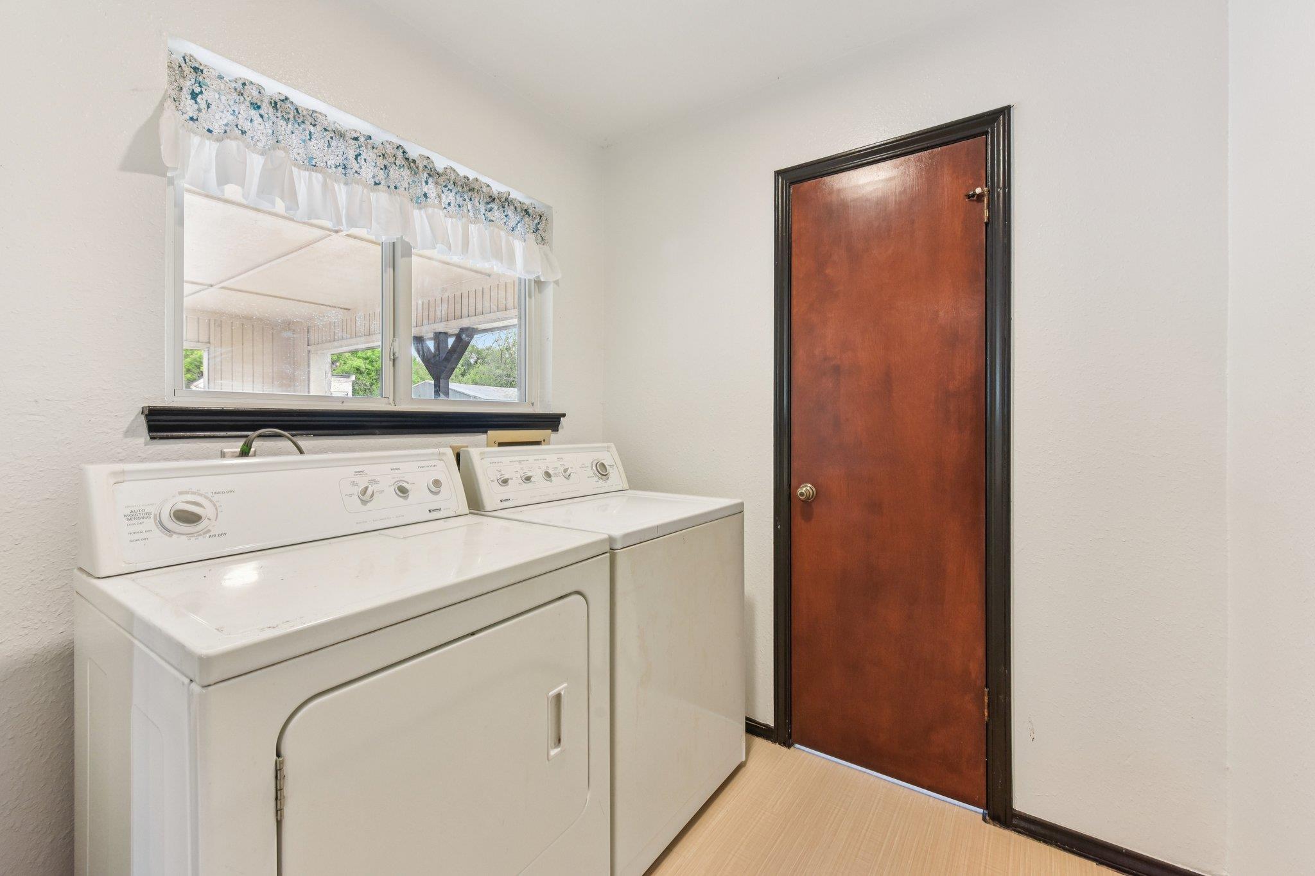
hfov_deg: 104.3
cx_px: 658
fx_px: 511
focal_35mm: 14
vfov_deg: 81.2
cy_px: 438
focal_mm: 14
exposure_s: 1/15
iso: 640
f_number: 8
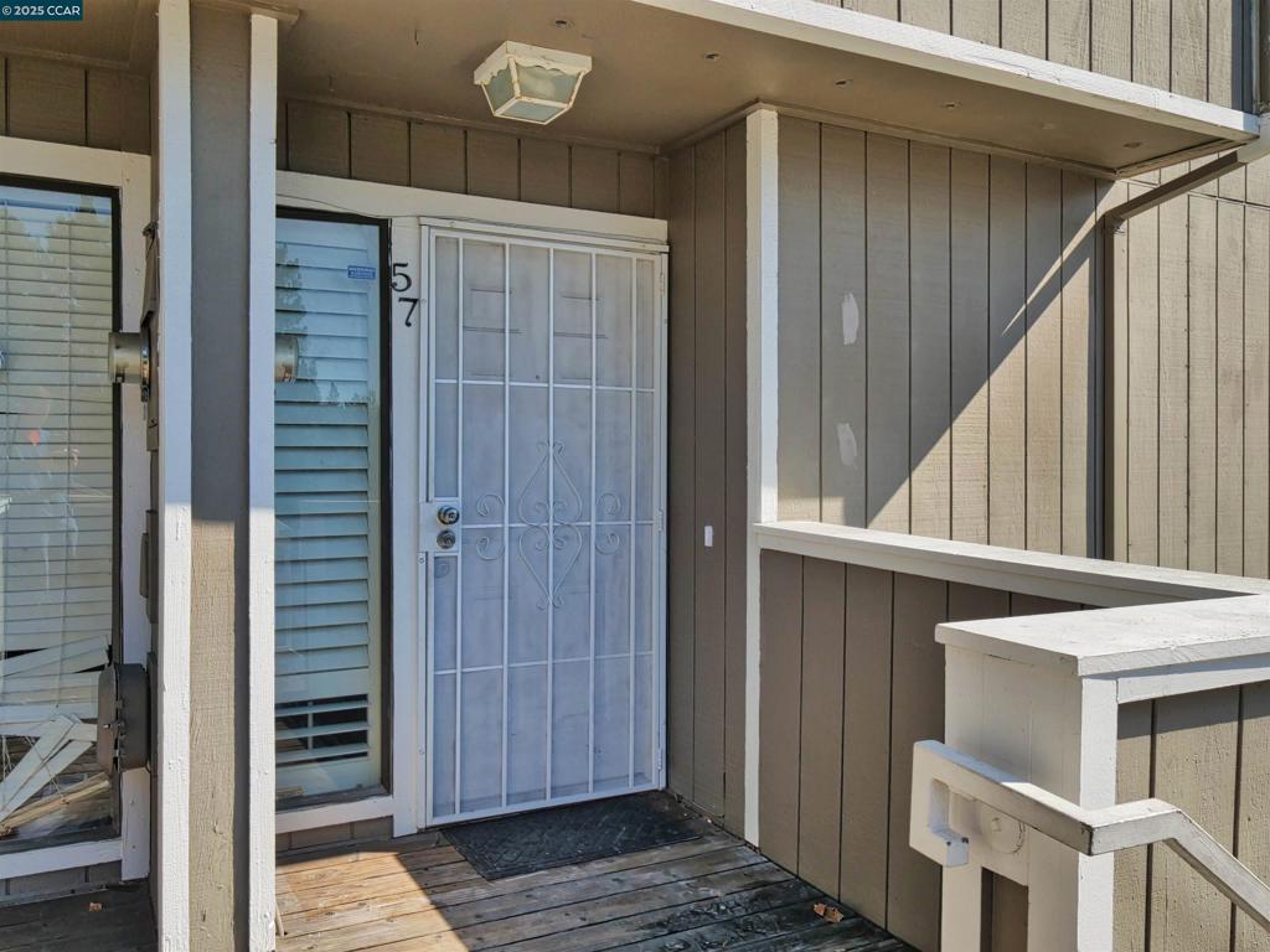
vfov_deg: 49.7
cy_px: 476
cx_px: 635
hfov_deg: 63.4
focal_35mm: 28
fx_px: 1027
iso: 125
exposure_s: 1/250
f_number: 7.1
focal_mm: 14
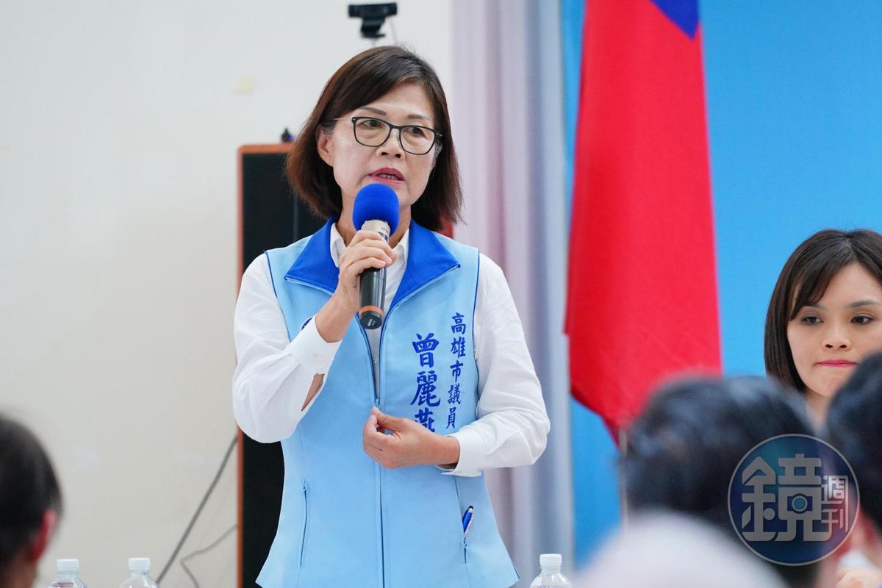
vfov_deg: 4.8
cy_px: 294
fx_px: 7006
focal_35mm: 286
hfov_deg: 7.2
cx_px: 441
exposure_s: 1/250
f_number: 4
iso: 3200
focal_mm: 191
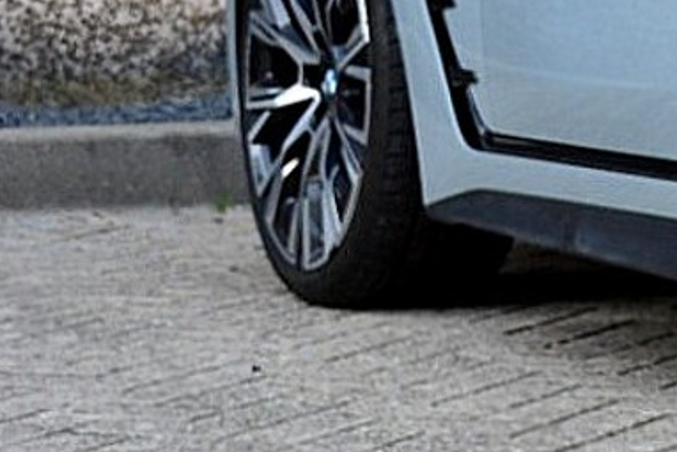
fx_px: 4251
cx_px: 1694
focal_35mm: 226
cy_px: -289
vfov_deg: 6.0
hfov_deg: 8.3
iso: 400
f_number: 9
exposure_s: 1/125
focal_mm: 30
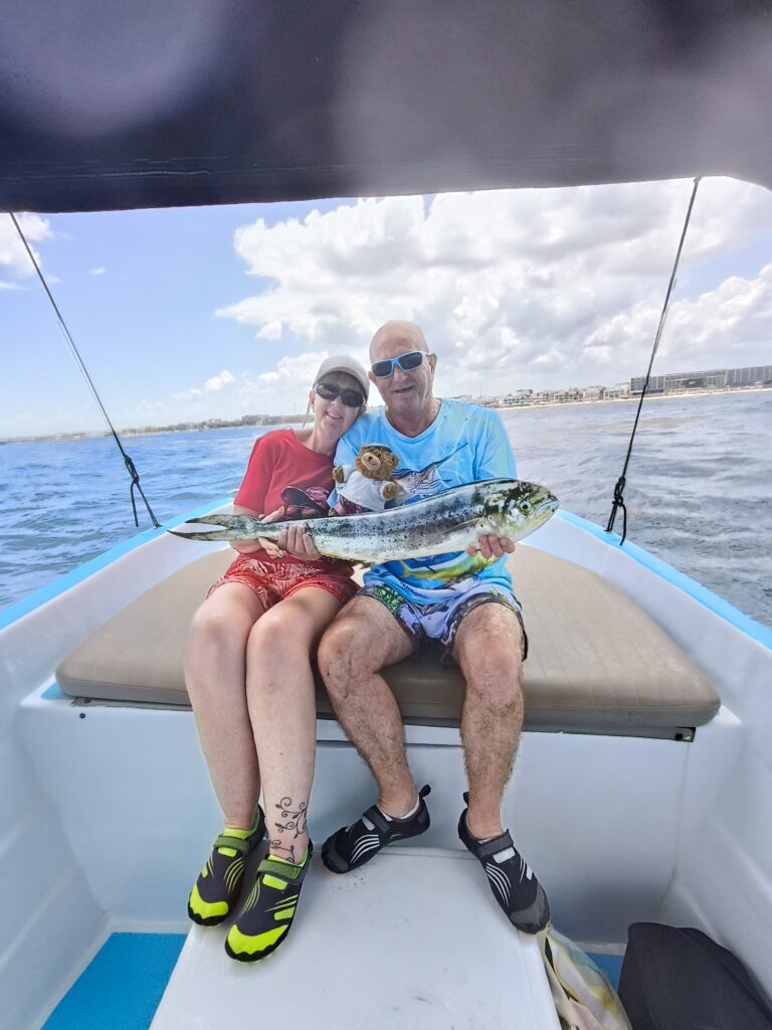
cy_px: 515
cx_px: 386
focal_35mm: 16
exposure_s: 1/889
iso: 50
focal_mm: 1.68
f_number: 2.2
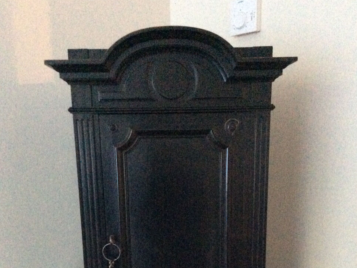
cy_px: 231
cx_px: 179
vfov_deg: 32.3
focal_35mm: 43
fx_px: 444
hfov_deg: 43.8
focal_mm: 3.3
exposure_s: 1/17
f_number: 2.4
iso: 800
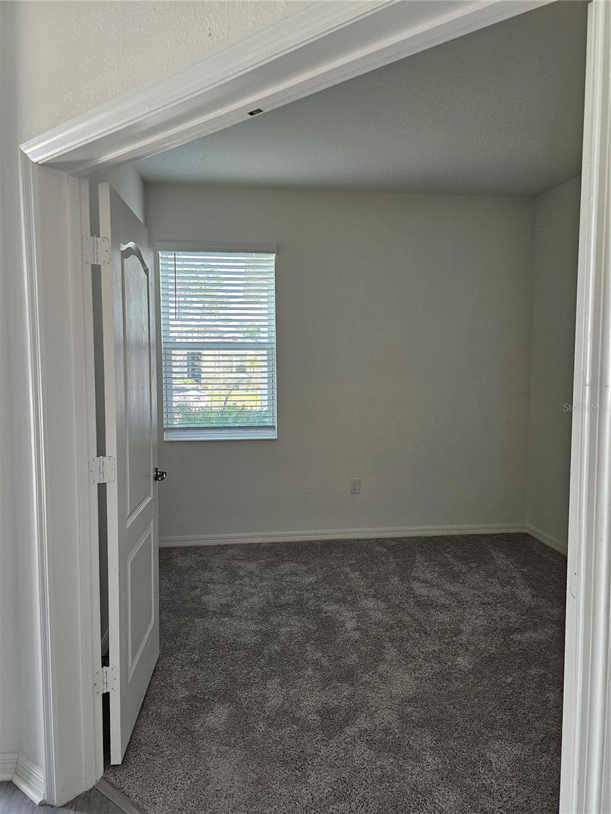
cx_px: 306
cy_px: 407
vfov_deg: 73.9
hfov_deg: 58.9
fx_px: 541
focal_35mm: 23
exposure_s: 1/207
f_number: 1.7
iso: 250
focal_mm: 6.3
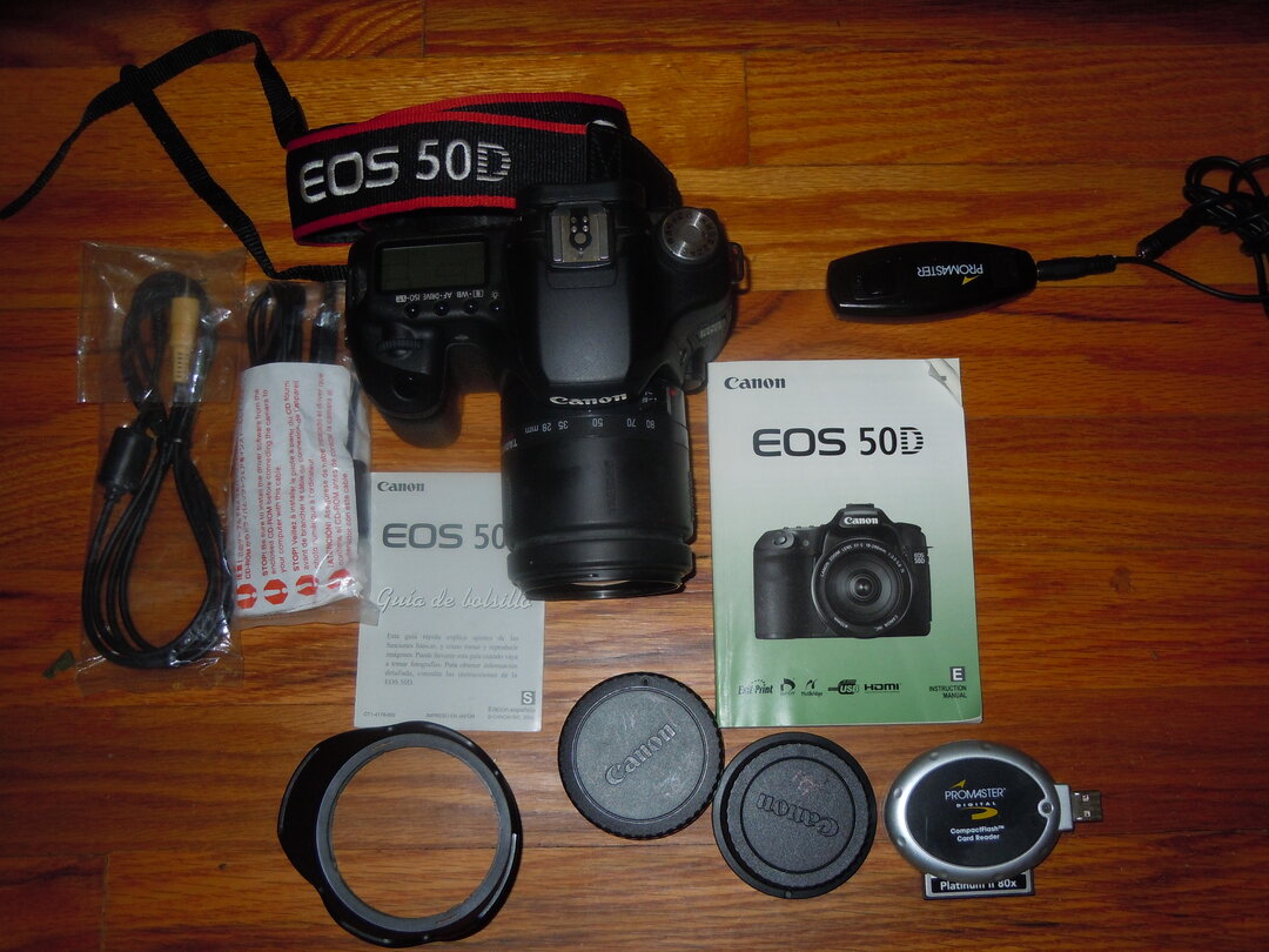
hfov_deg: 47.9
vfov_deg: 36.8
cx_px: 634
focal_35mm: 39
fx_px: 1430
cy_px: 476
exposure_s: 1/30
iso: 200
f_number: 3.7
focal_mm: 7.1
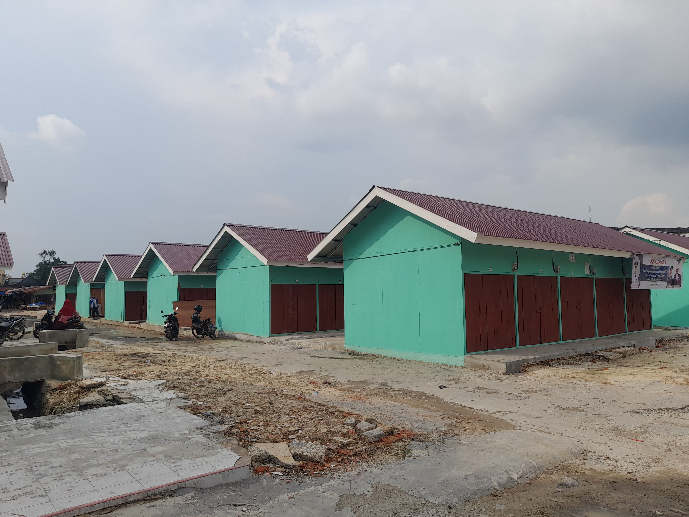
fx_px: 498
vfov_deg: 54.9
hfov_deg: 69.4
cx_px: 344
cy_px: 258
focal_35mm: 25
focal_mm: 4.6
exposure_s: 1/784
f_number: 2
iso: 20
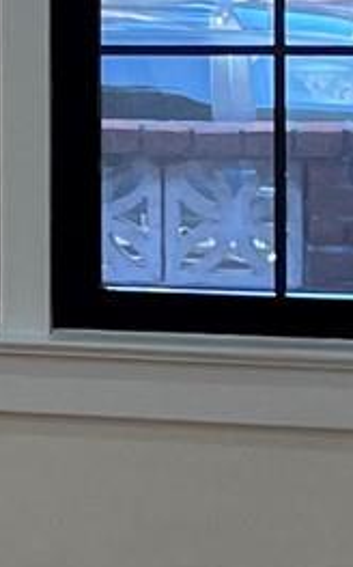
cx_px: -1018
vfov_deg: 9.7
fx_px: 3315
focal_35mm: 215
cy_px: 65
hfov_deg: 5.4
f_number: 1.6
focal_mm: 4.2
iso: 100
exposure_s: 1/120
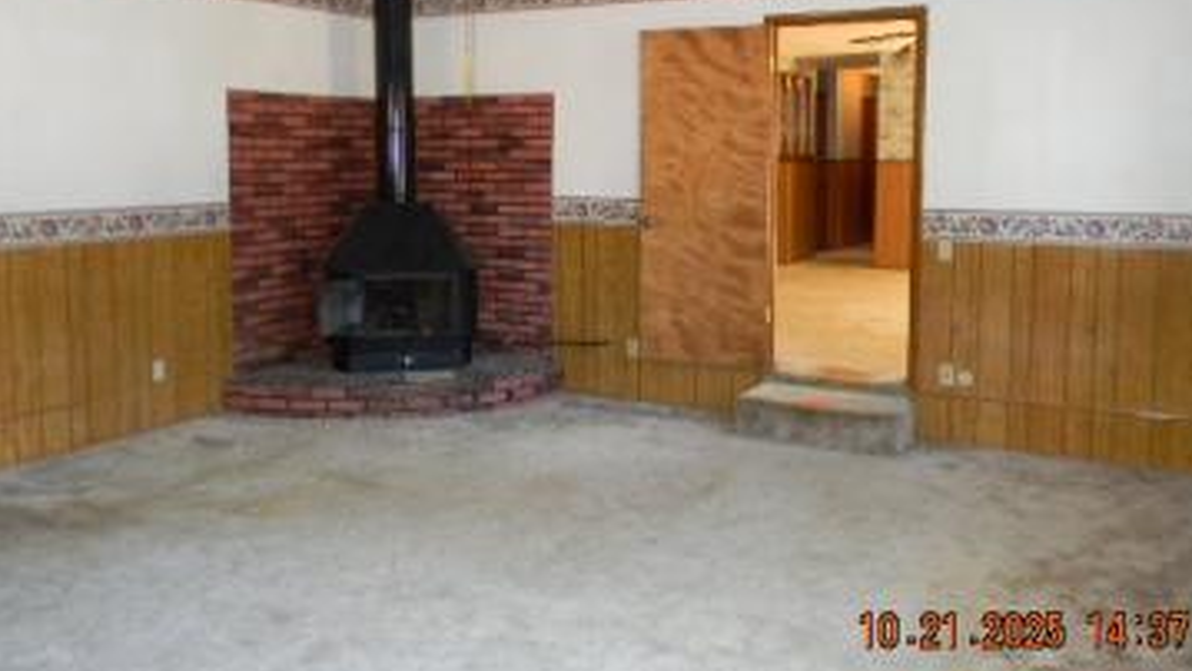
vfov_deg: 34.4
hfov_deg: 58.0
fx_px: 1075
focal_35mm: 34
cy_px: 236
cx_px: 604
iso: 420
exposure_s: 1/26
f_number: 3.5
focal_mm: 5
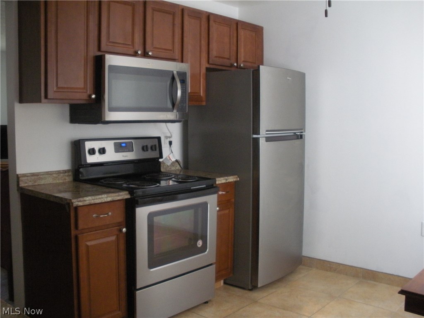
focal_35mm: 36
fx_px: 441
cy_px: 159
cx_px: 212
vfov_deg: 39.7
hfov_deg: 51.4
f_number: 3.5
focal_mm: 6.3
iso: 400
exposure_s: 1/50.7
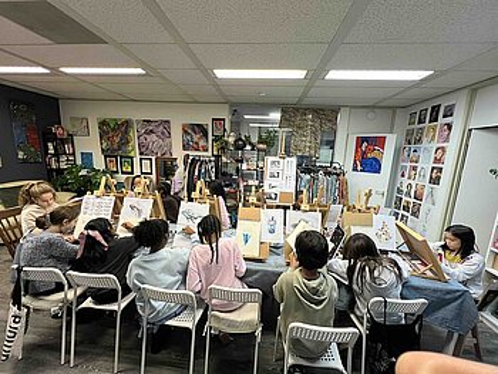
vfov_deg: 90.0
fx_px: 187
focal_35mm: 13
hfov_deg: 106.1
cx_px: 249
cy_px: 187
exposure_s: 1/100
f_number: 1.8
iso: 200
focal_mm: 1.57
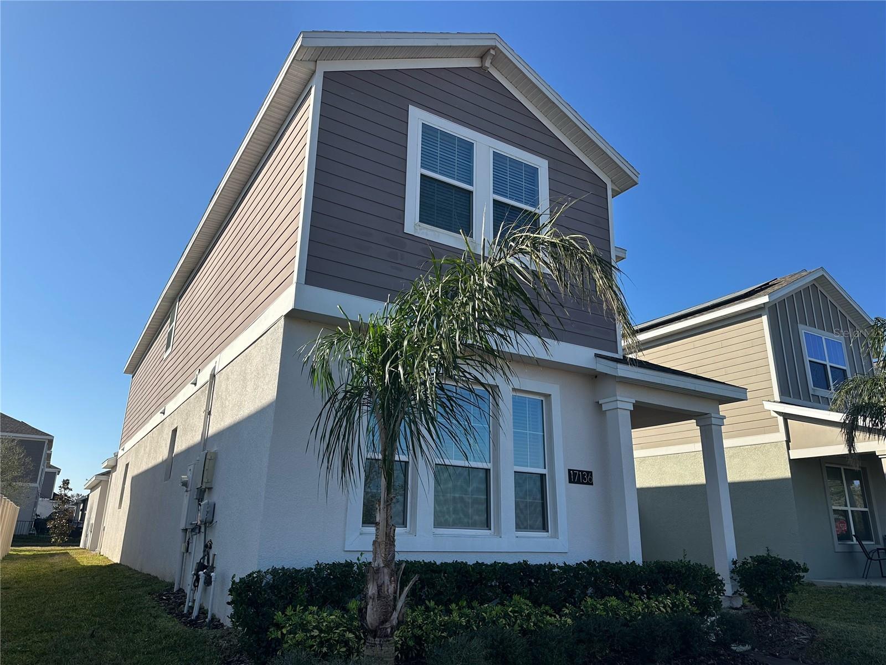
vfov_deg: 56.8
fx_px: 614
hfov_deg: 71.6
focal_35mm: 24
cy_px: 332
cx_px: 443
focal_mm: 6.86
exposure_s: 1/3472
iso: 80
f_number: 1.78
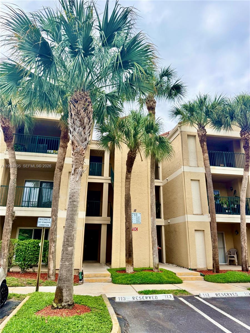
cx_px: 125
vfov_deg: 71.6
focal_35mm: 24
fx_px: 231
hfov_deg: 56.8
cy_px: 166
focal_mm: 6.76
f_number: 1.78
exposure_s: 1/2907
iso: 100
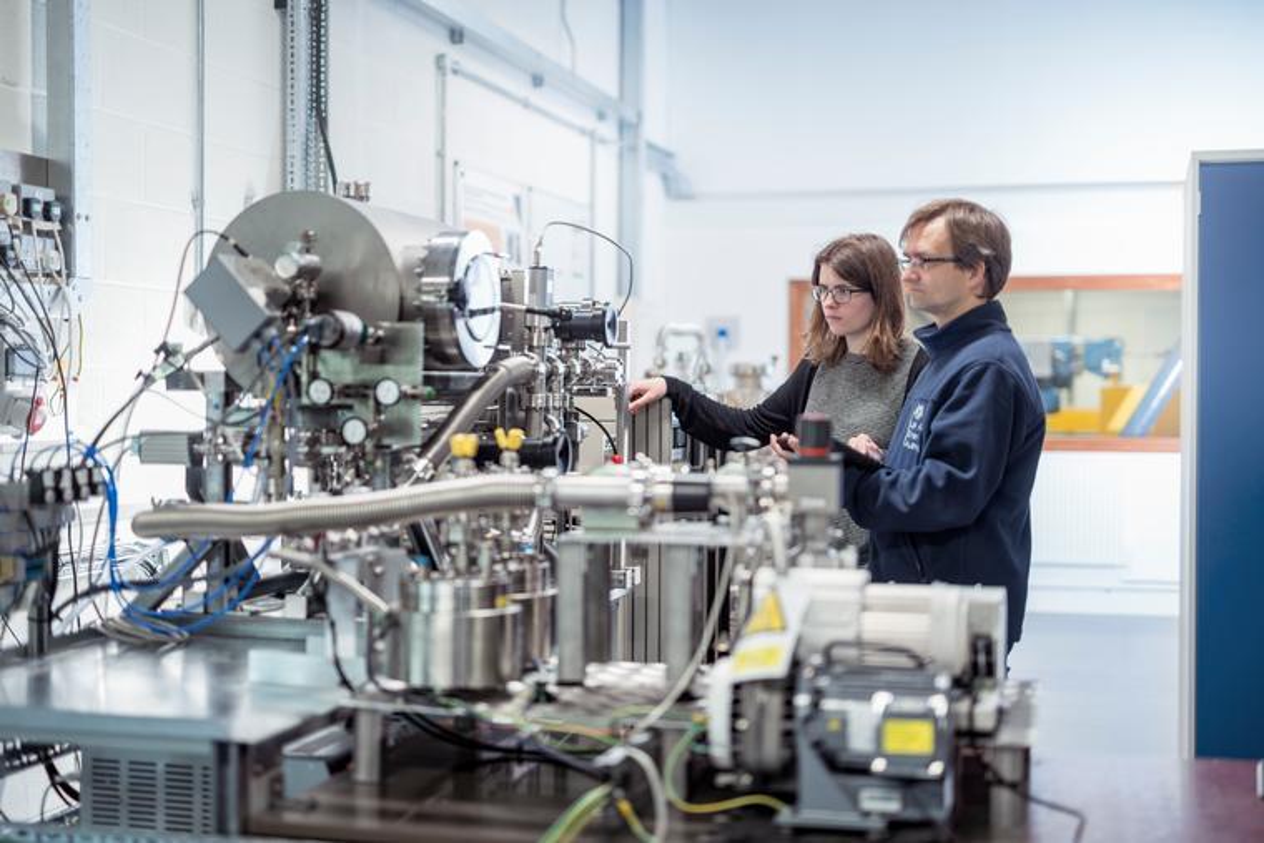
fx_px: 1756
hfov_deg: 39.6
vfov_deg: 27.0
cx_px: 632
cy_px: 422
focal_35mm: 50
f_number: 1.4
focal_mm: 50
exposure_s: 1/25
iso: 64
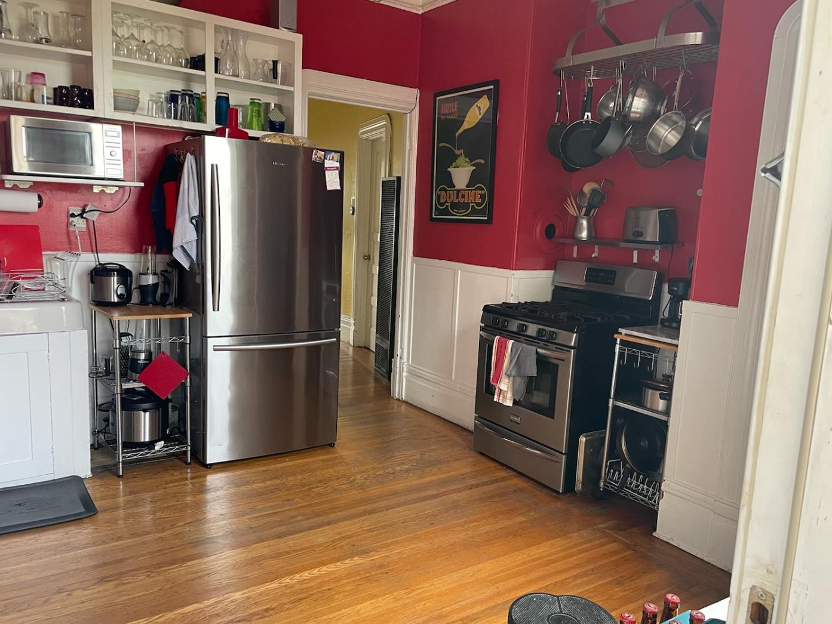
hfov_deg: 63.4
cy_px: 327
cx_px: 426
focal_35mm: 28
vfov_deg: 49.7
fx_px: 673
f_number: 1.6
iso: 125
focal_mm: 4.2
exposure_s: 1/90
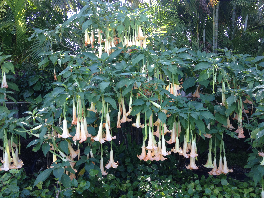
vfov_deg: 40.7
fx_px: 267
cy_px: 99
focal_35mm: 35
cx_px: 132
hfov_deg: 52.6
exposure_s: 1/120
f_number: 2.4
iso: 80
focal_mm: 4.28
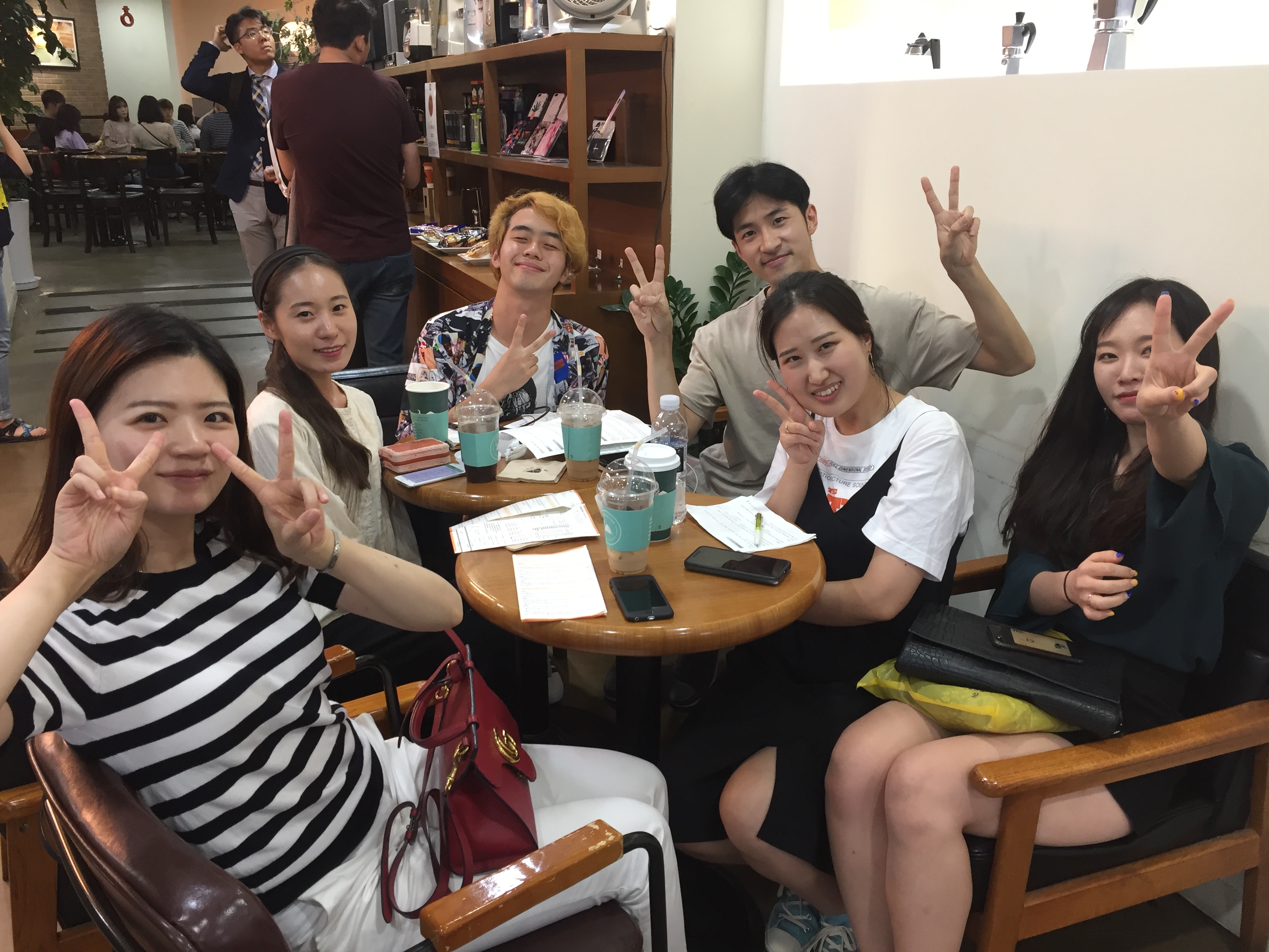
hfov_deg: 61.7
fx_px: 1063
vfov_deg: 48.2
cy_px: 476
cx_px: 634
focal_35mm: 29
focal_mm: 4.15
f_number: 2.2
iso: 64
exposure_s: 1/30
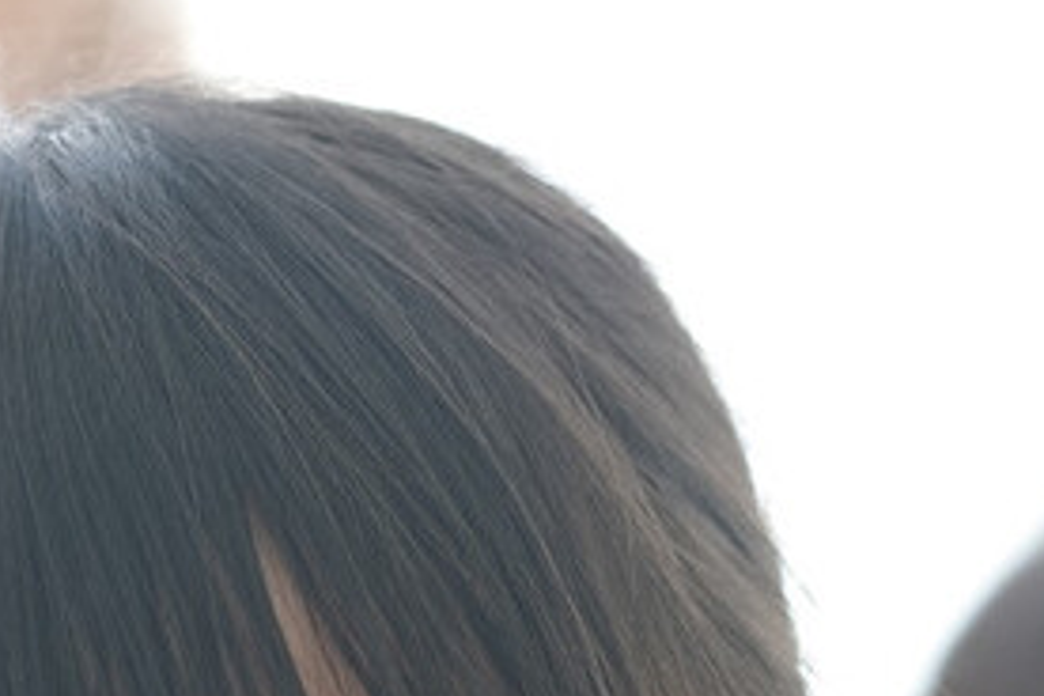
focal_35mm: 369
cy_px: 1163
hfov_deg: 5.6
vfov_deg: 3.7
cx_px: 250
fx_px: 10700
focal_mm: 85
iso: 250
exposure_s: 1/200
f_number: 3.5
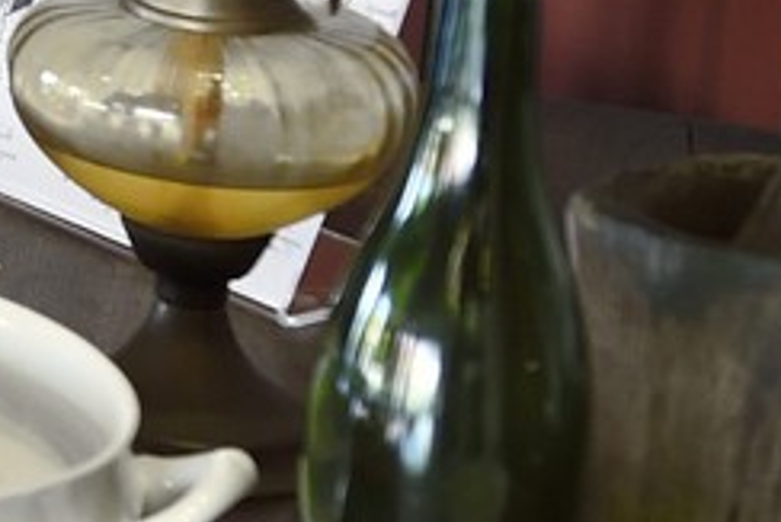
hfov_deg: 8.5
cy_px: -436
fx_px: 4406
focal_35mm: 203
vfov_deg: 6.6
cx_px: -1578
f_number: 5.6
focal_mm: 31
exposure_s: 1/40
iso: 1600
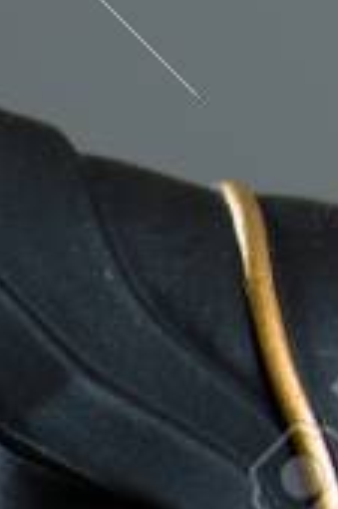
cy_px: 232
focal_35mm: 802
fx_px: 11317
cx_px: 981
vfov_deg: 2.6
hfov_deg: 1.7
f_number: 11
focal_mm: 105
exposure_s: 1/125
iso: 100
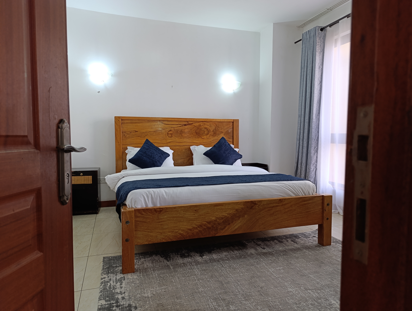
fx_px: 274
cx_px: 206
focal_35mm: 23
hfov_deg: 73.8
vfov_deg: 59.0
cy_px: 156
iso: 640
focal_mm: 6.14
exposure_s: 1/50
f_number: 1.6
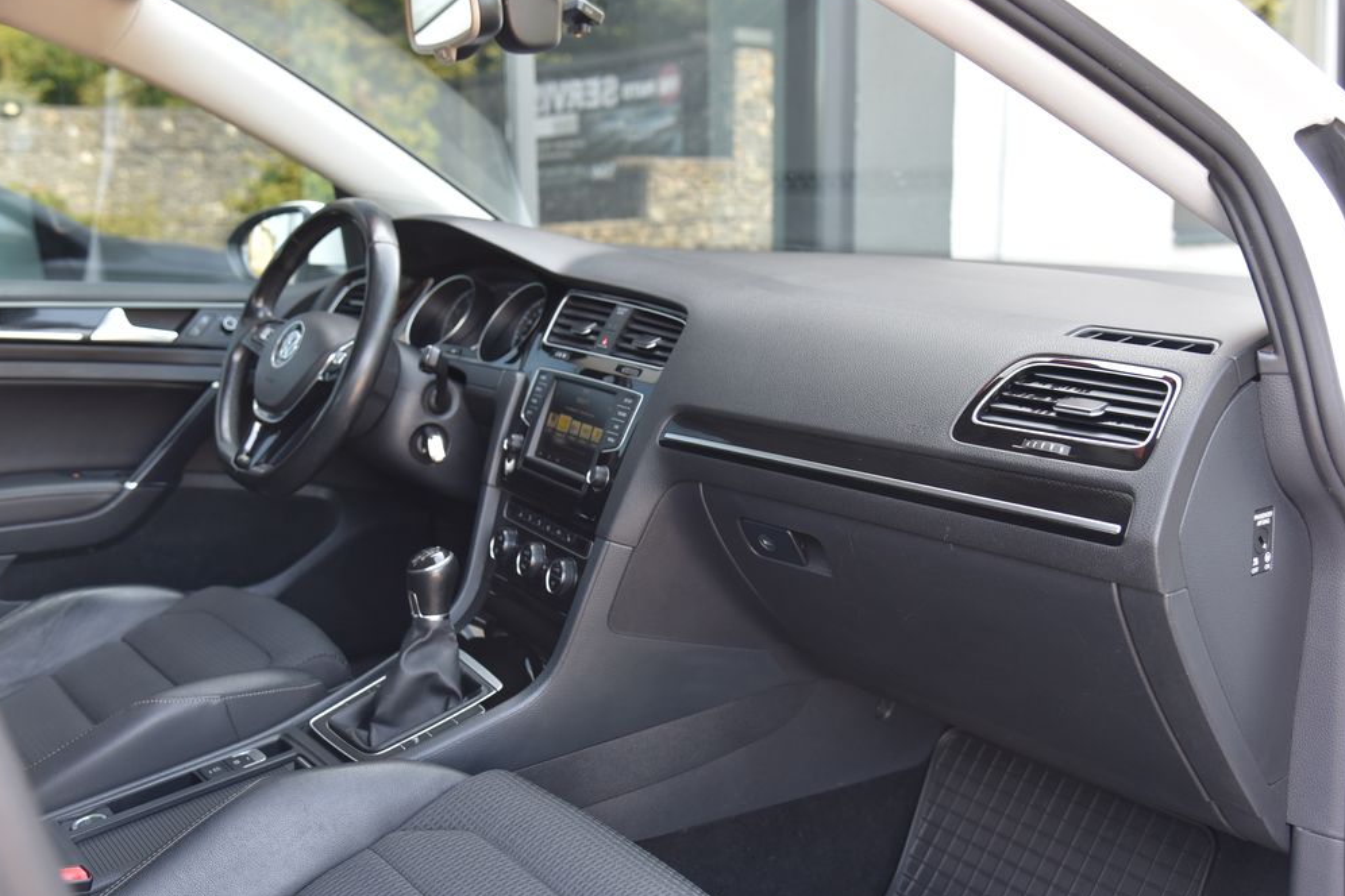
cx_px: 659
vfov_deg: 36.9
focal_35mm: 36
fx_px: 1345
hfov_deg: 53.1
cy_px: 445
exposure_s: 1/80
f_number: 4.5
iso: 500
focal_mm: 35
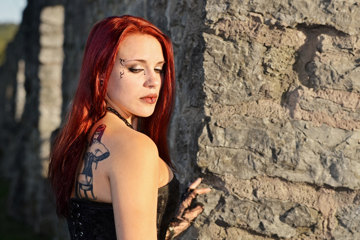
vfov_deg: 13.0
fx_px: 1050
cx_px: 180
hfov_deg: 19.5
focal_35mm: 105
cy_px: 120
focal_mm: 70
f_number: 3.5
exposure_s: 1/800
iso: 200
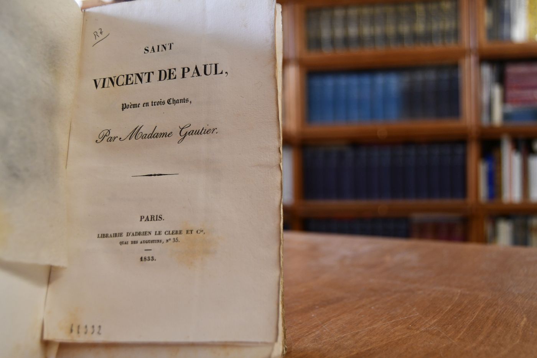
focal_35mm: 36
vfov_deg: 36.9
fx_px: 537
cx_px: 268
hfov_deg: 53.1
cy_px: 179
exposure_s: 1/125
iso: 800
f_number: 3.8
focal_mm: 24
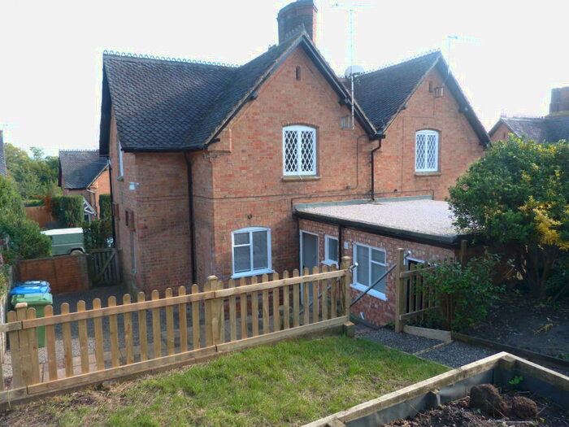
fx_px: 411
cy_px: 214
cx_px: 284
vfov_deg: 54.9
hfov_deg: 69.4
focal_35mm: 25
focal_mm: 4.5
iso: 80
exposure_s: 1/160
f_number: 2.8
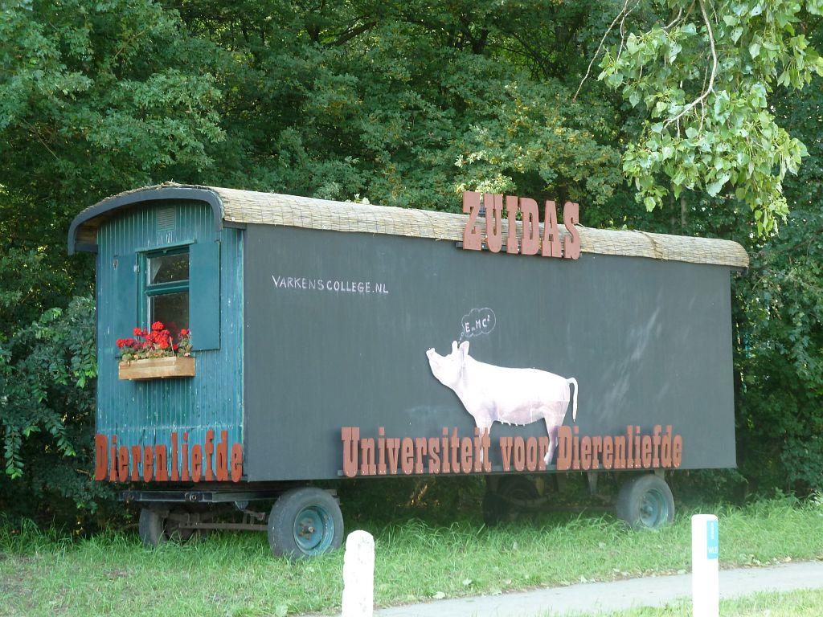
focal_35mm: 78
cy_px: 308
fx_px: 1854
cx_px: 412
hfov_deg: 25.0
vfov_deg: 18.9
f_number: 4.2
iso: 100
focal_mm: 12.8
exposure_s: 1/40
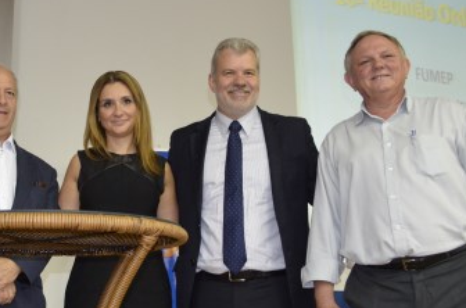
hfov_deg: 33.4
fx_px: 762
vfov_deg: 22.8
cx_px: 122
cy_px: 169
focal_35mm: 59
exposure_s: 1/60
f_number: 4
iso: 1600
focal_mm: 22
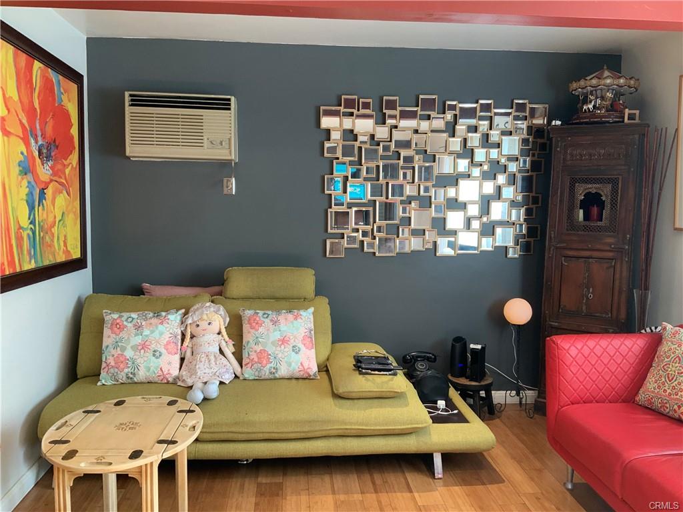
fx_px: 572
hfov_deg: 61.7
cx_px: 342
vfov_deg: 48.2
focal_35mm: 29
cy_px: 256
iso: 80
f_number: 1.8
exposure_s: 1/60
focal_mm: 3
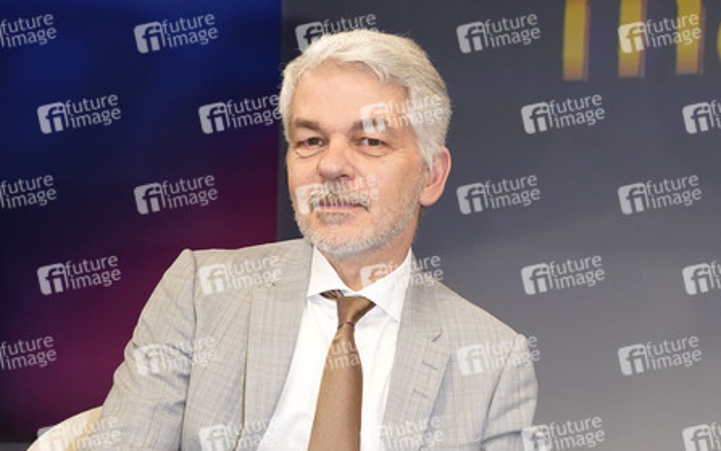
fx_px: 747
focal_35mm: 38
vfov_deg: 33.6
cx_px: 359
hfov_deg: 51.5
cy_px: 235
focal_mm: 37
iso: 2000
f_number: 5.6
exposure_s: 1/160
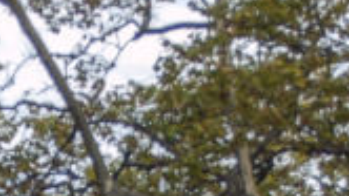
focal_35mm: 1019
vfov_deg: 1.2
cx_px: 0
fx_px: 9423
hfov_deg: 2.1
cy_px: 475
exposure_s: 1/250
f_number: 4.5
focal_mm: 105
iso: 100
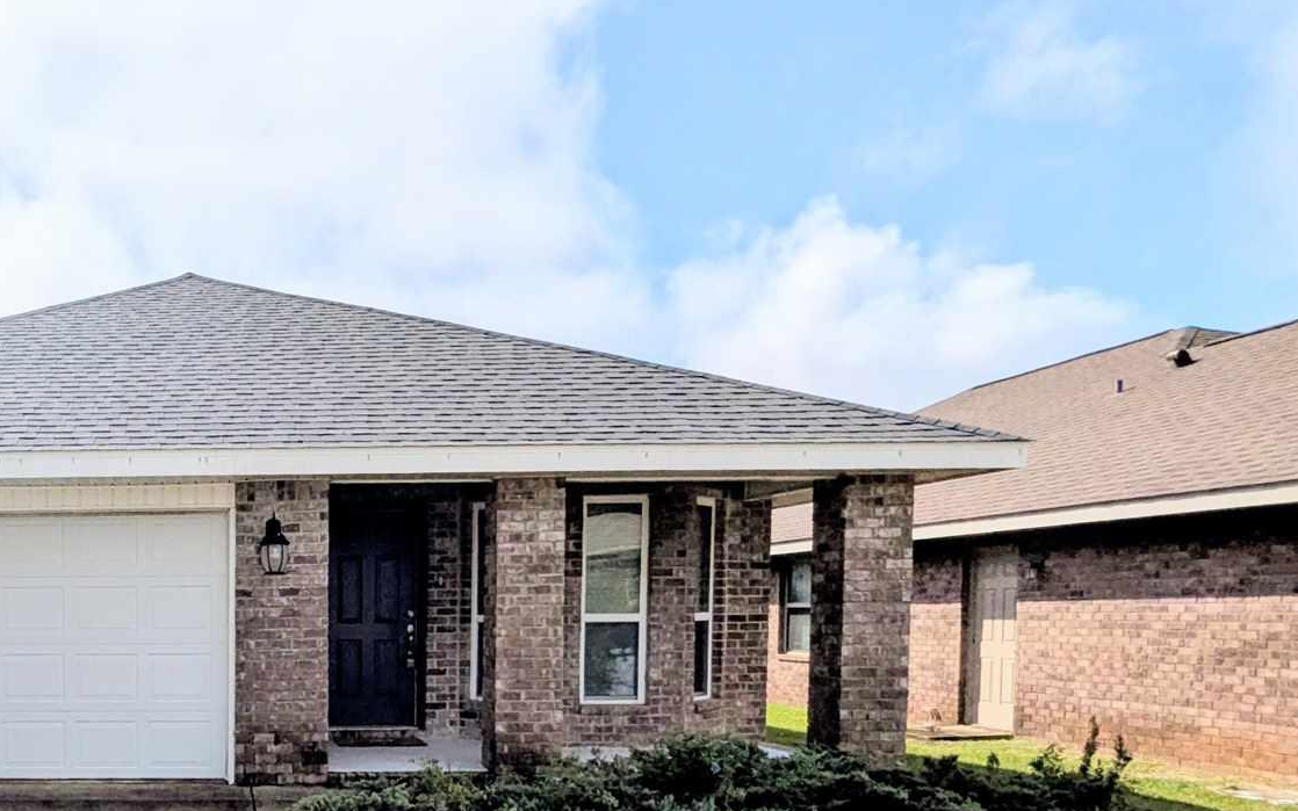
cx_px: 159
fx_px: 1097
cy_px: 666
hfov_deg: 54.3
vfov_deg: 38.8
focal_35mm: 31
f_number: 2.2
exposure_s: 1/6623
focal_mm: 2.35
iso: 52
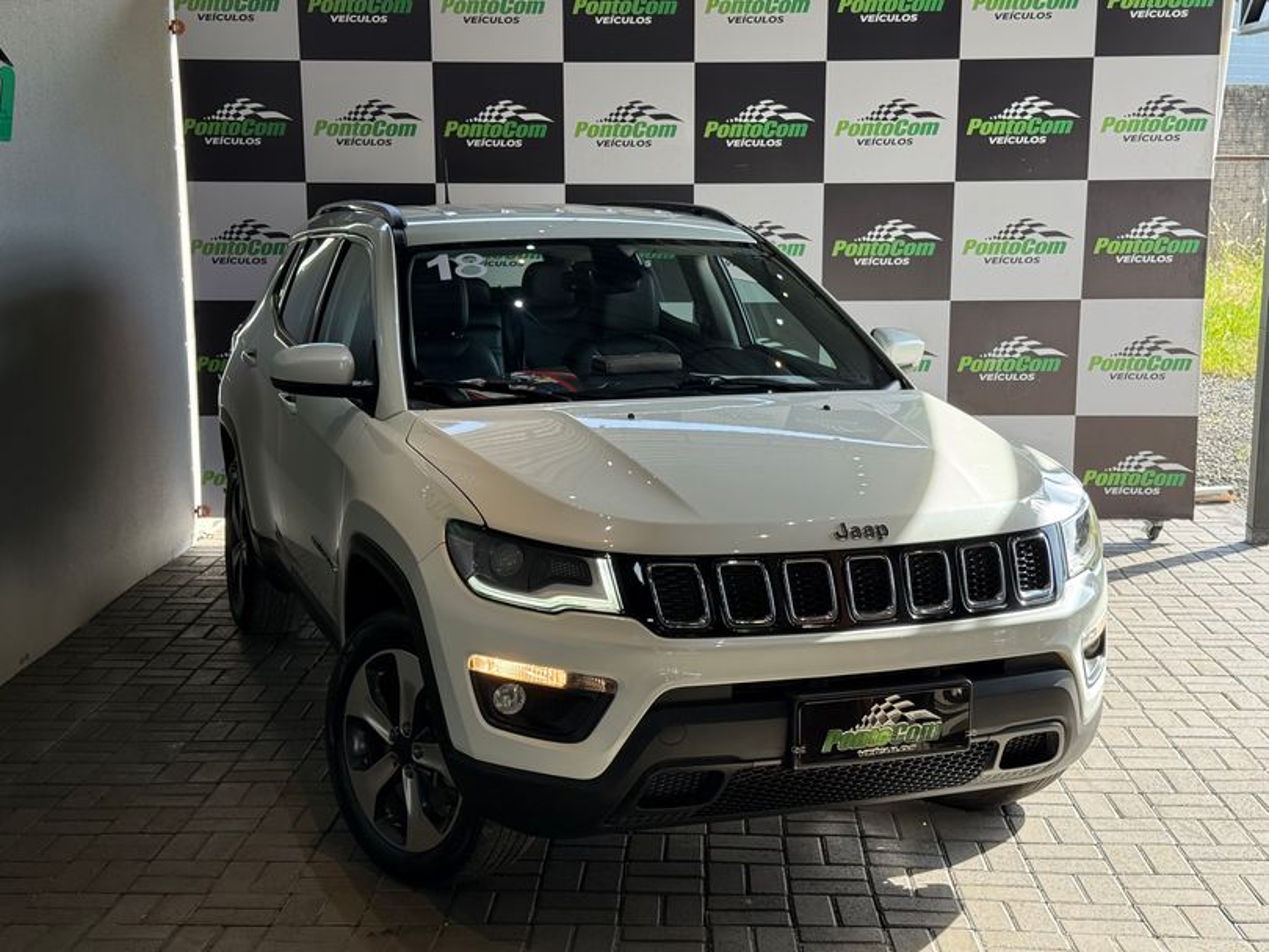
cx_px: 634
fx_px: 1760
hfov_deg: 39.6
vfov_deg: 30.3
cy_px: 476
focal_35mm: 48
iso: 80
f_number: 1.78
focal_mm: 6.76
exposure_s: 1/339
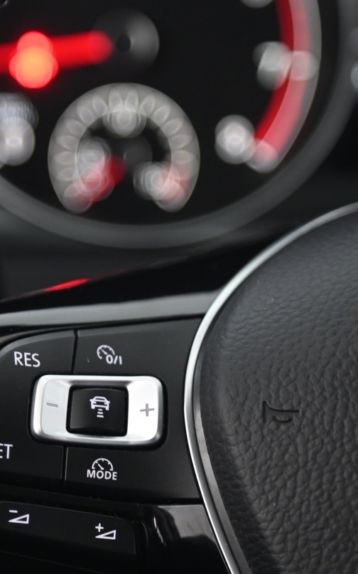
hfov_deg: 5.3
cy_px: 370
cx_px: 82
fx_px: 3842
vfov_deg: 8.5
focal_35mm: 246
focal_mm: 120
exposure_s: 1/15
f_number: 4
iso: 2000
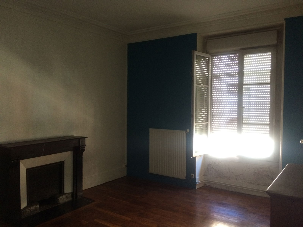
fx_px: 254
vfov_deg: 48.2
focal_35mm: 29
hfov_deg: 61.7
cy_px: 114
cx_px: 152
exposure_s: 1/30
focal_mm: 4.15
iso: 160
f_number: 2.2
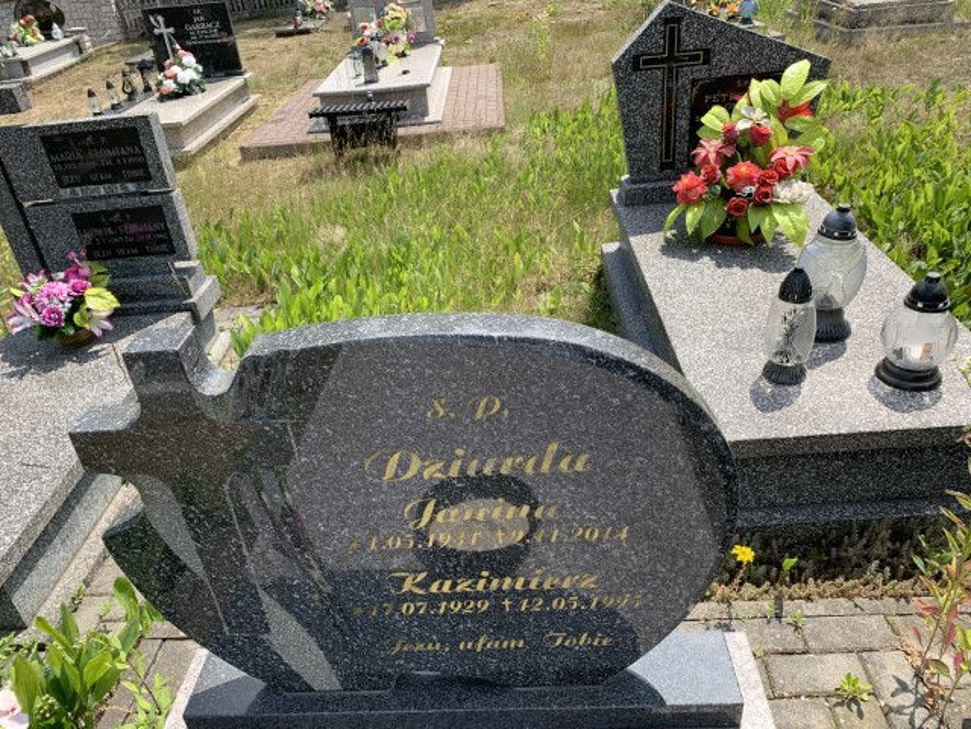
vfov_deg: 53.1
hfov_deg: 67.3
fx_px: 729
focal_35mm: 26
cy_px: 364
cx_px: 486
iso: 25
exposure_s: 1/1350
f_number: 1.8
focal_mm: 4.25
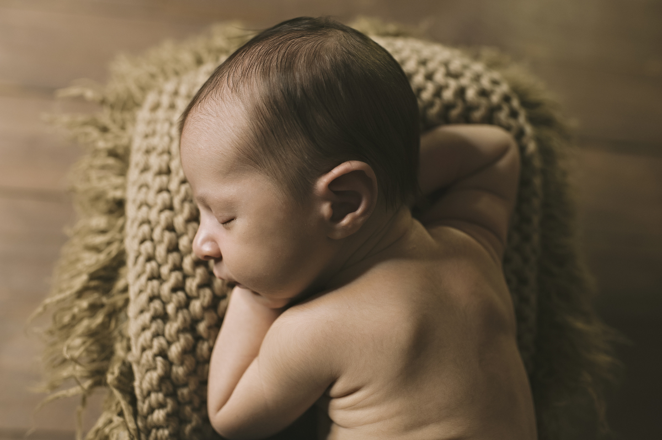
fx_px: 643
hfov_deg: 54.5
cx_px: 331
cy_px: 220
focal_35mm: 35
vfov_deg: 37.8
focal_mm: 35
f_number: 2.8
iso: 500
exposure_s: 1/125
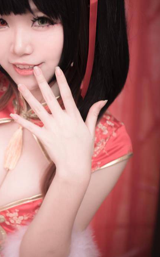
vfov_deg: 32.5
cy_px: 117
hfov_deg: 20.5
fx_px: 440
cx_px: 41
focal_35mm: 63
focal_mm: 35
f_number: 2
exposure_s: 1/160
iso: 160
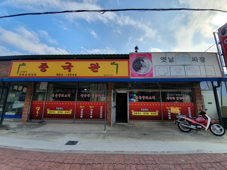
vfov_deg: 89.9
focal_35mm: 13
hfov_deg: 106.2
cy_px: 85
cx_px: 114
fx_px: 85
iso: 50
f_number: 2.2
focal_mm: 1.8
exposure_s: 1/1184
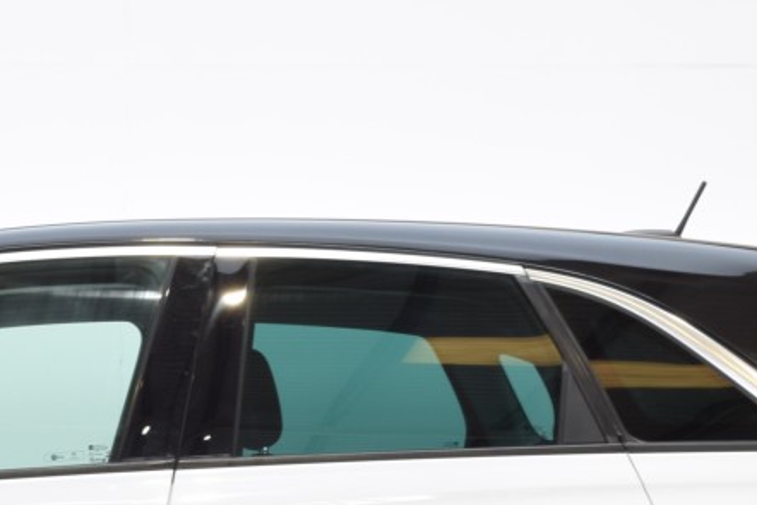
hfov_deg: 12.9
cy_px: 550
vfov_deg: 8.6
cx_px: 63
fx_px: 3317
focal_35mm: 158
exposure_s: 1/3
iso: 100
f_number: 11
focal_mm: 31
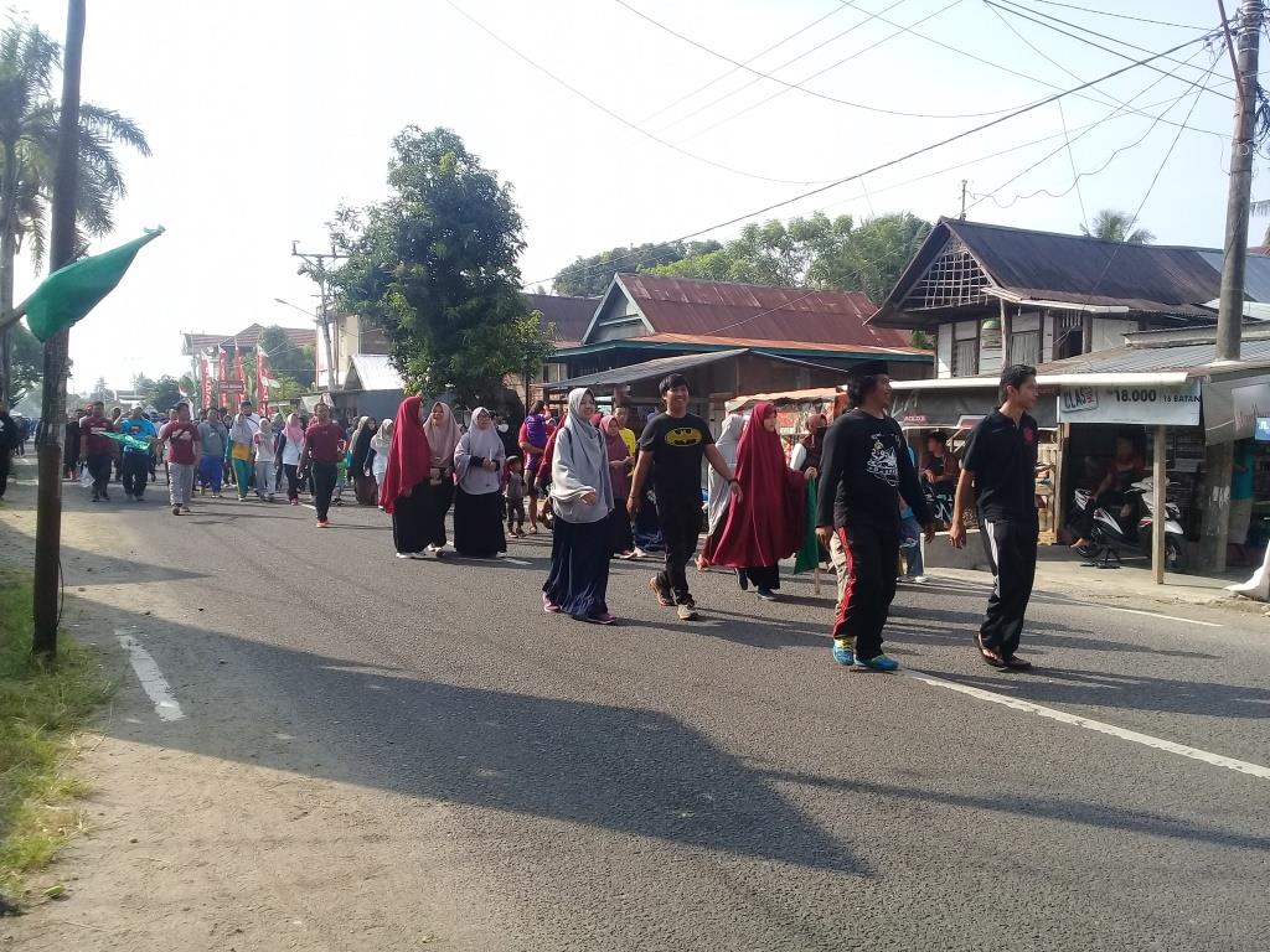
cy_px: 476
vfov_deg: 45.4
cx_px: 635
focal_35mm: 31
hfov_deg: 58.4
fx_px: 1137
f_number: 2.2
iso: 50
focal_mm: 3.3
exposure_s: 1/696
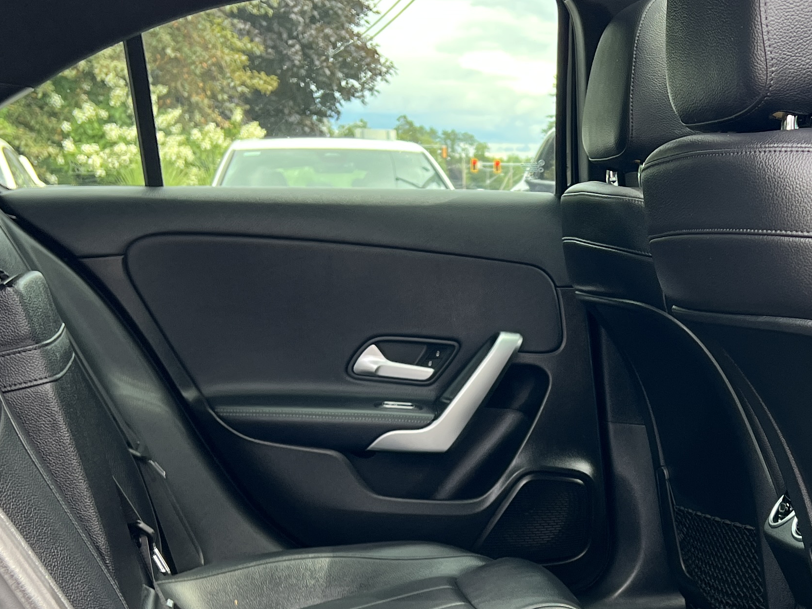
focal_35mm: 63
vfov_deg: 23.0
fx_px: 1478
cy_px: 487
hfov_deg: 30.0
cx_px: 654
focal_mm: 5.7
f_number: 1.5
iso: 64
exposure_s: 1/171
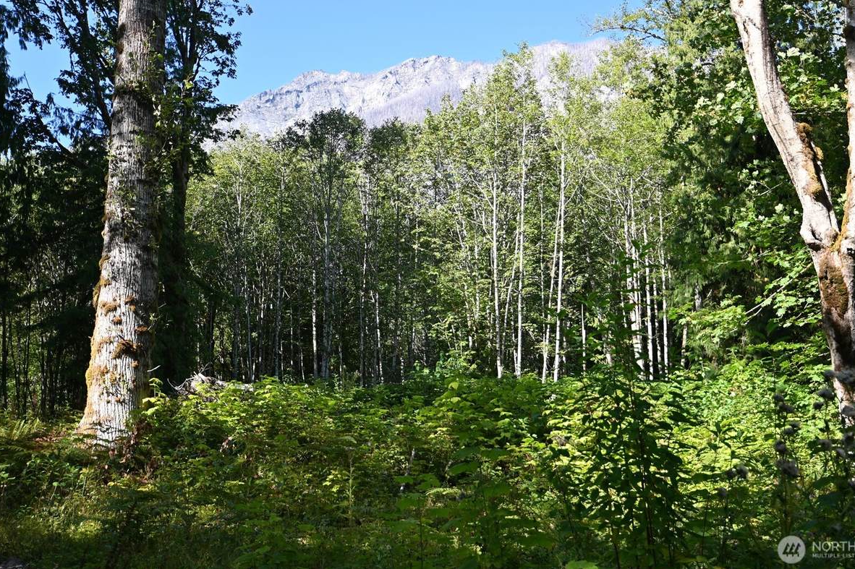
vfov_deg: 34.2
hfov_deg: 49.6
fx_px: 926
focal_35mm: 39
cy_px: 262
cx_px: 448
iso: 100
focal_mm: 24
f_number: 4.5
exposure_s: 1/200
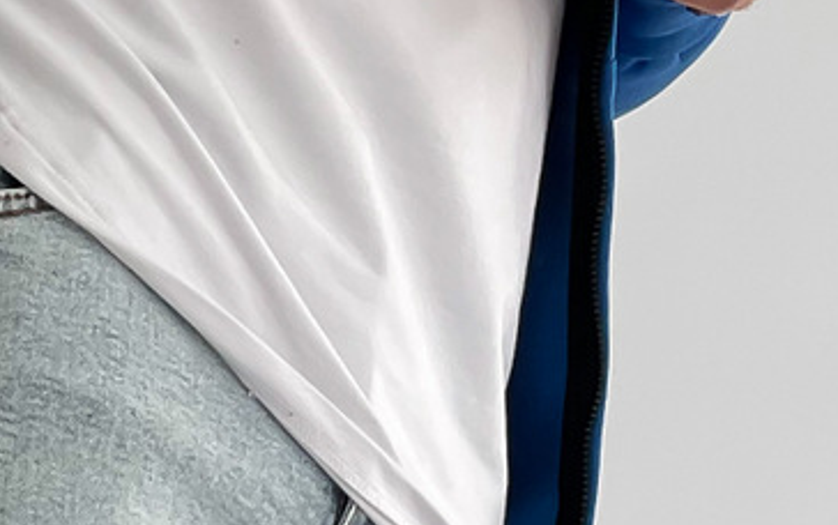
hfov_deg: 15.4
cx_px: 163
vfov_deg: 8.6
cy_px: 1359
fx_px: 3085
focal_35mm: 135
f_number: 1.8
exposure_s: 1/120
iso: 16
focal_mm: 3
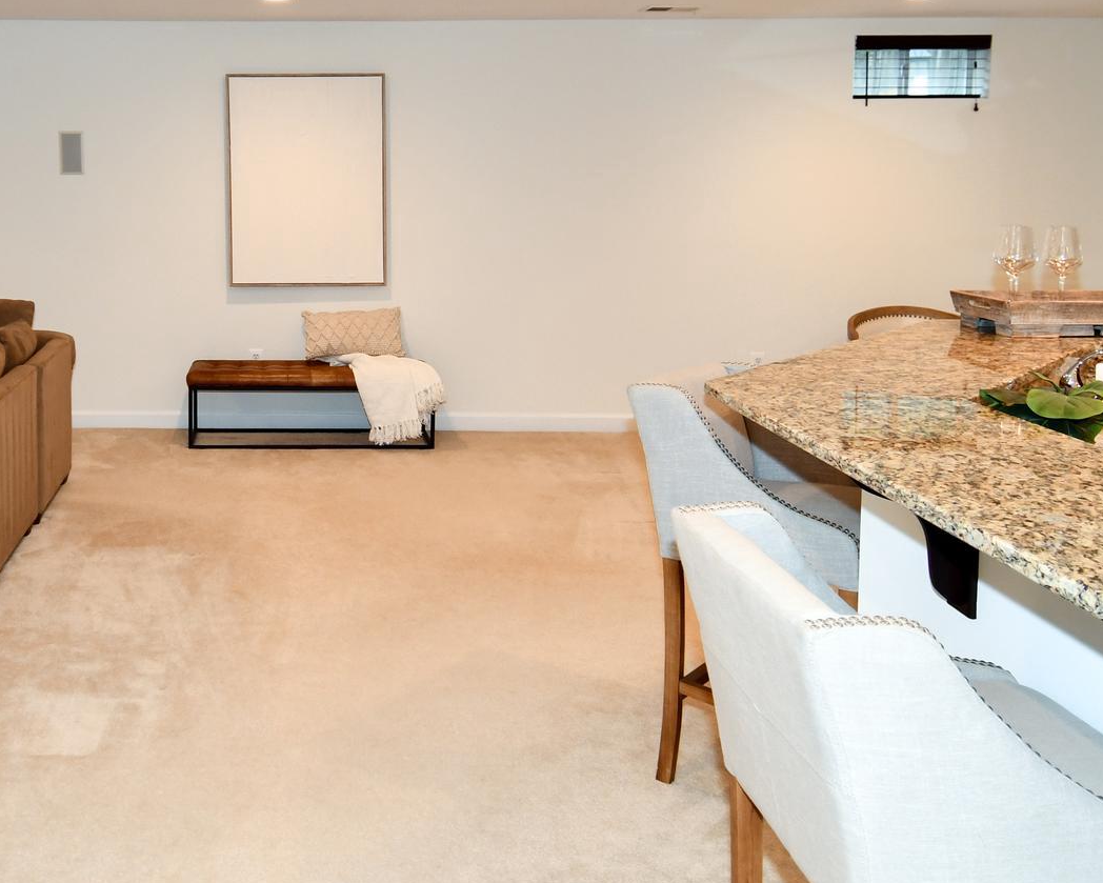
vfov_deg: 44.4
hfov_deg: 50.8
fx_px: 1078
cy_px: 377
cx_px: 216
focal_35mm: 33
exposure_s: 1/60
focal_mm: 12
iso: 720
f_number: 4
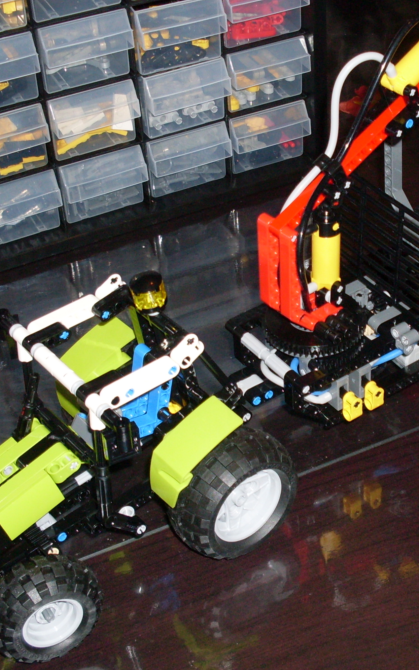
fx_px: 1206
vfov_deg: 31.1
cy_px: 340
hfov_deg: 19.5
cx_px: 340
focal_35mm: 66
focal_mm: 6.3
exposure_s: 1/45
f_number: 2.8
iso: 100
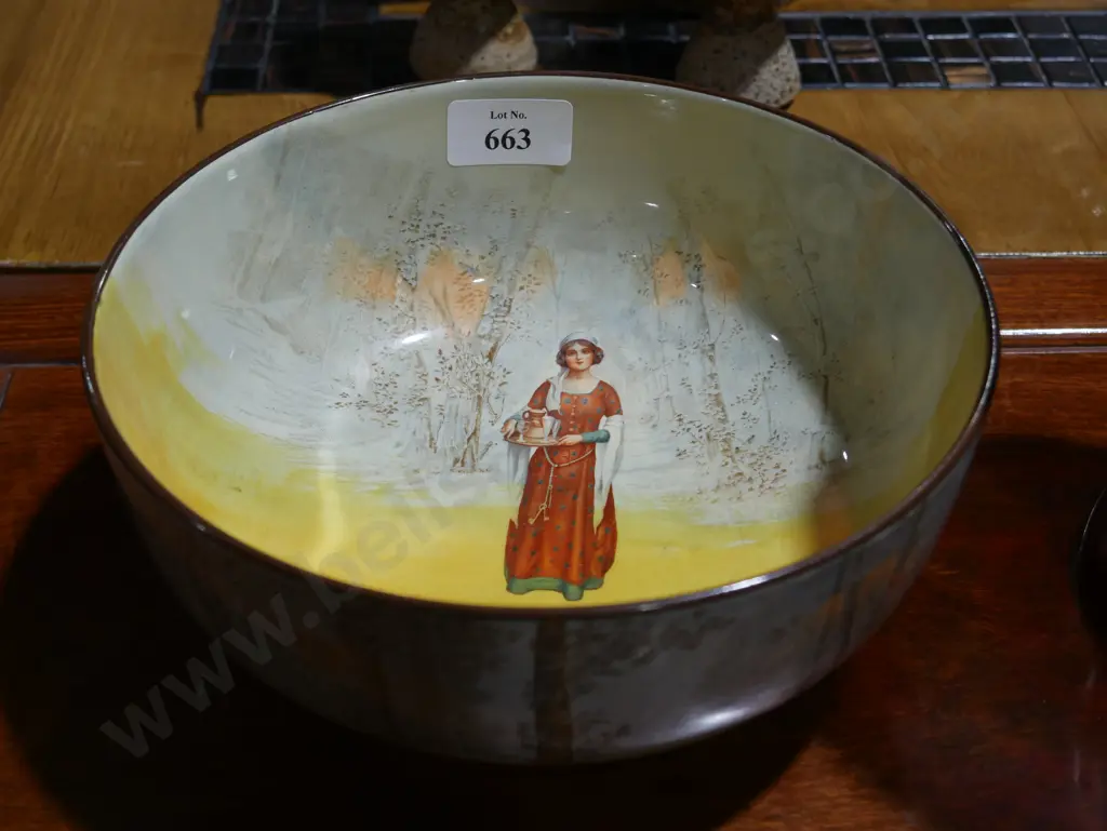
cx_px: 554
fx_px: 1728
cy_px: 416
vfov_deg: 27.1
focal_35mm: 54
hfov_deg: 35.5
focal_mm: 27
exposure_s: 1/60
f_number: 5.3
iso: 320
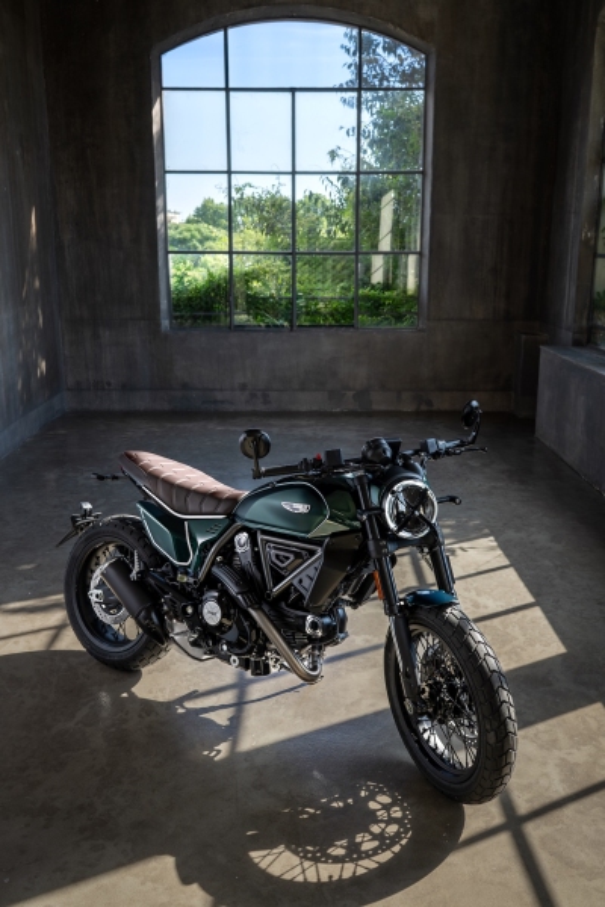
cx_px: 302
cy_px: 454
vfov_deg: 54.4
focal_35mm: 35
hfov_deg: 37.9
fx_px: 882
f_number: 5.6
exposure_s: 1/125
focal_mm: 35
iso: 100
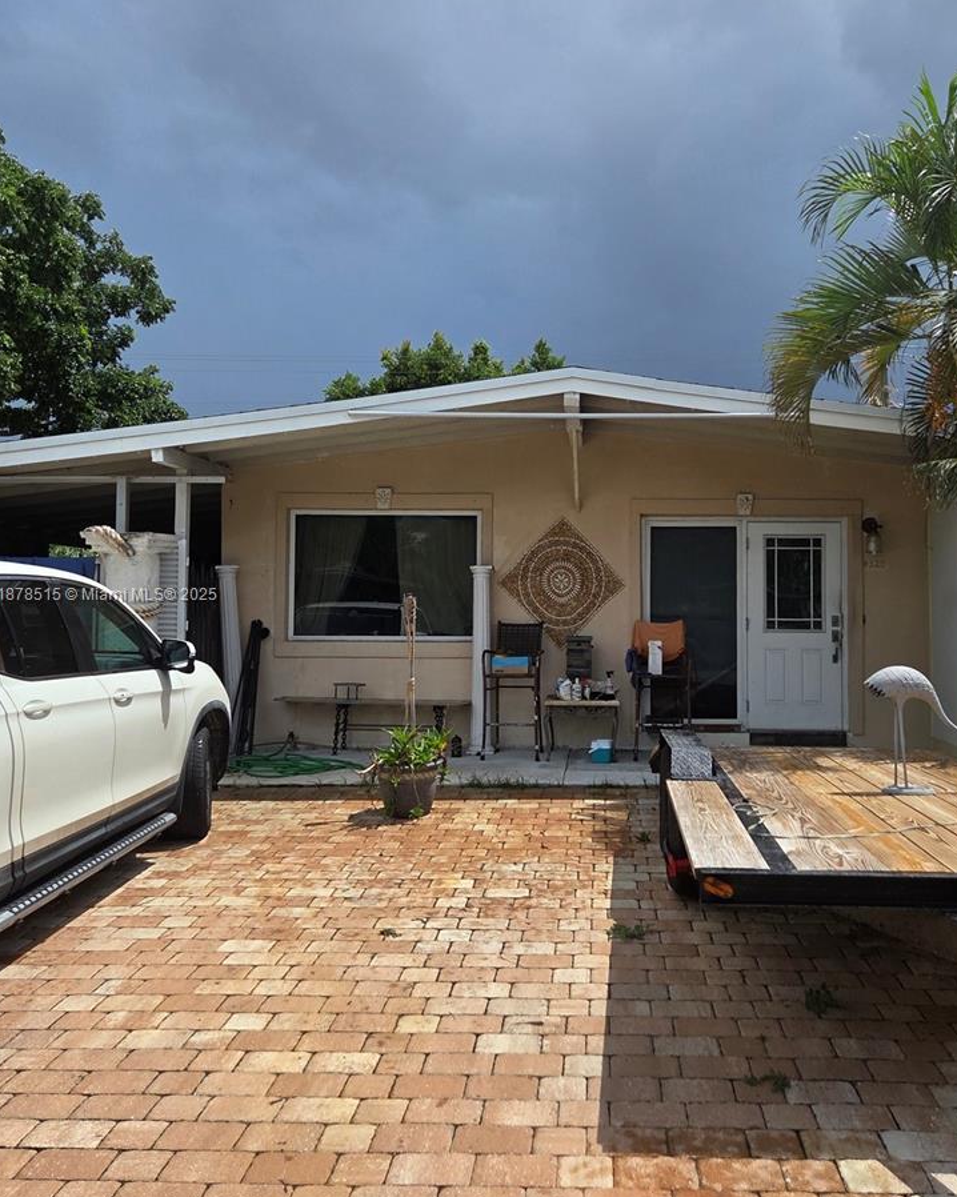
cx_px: 573
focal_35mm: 30
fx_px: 1062
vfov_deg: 58.8
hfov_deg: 48.2
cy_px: 596
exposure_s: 1/7599
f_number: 1.8
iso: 80
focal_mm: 5.4
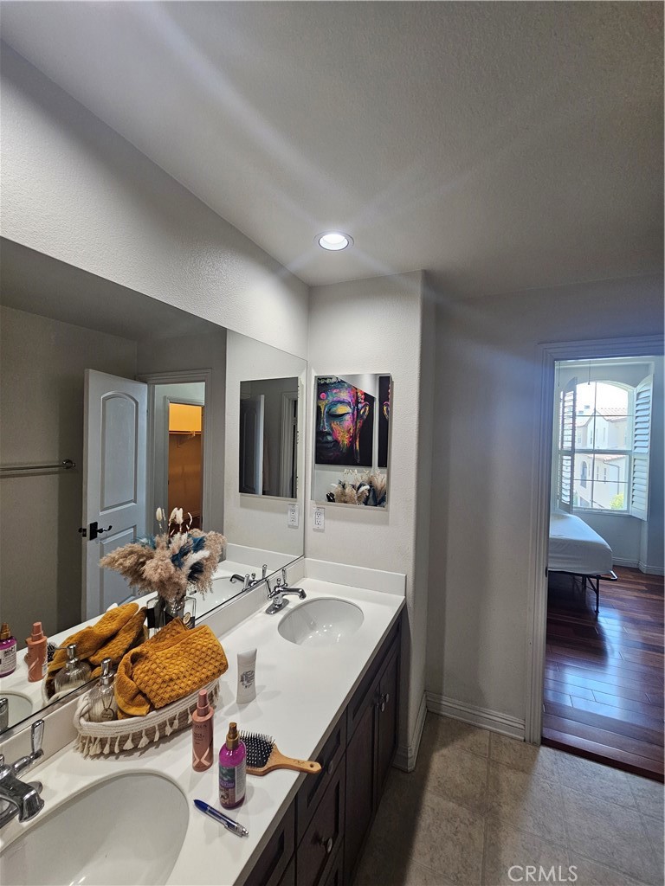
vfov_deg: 106.2
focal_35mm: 13
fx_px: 333
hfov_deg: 89.9
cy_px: 443
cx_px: 332
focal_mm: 2.2
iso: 160
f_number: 2.2
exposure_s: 1/60
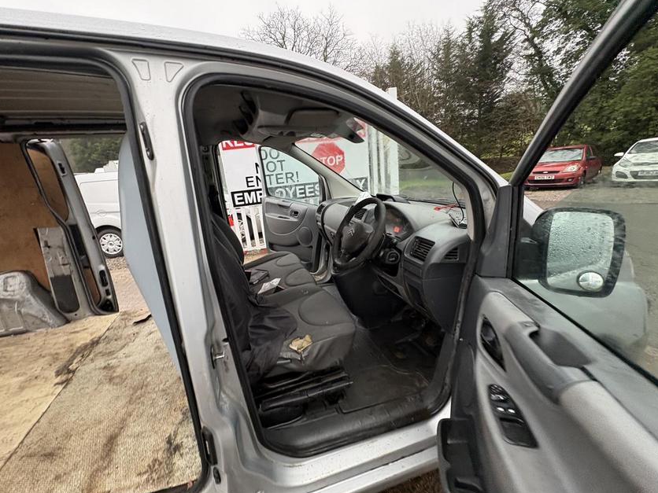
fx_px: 285
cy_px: 245
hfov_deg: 98.1
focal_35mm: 15
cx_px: 315
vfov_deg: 81.7
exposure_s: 1/61
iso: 250
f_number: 2.2
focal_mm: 2.22
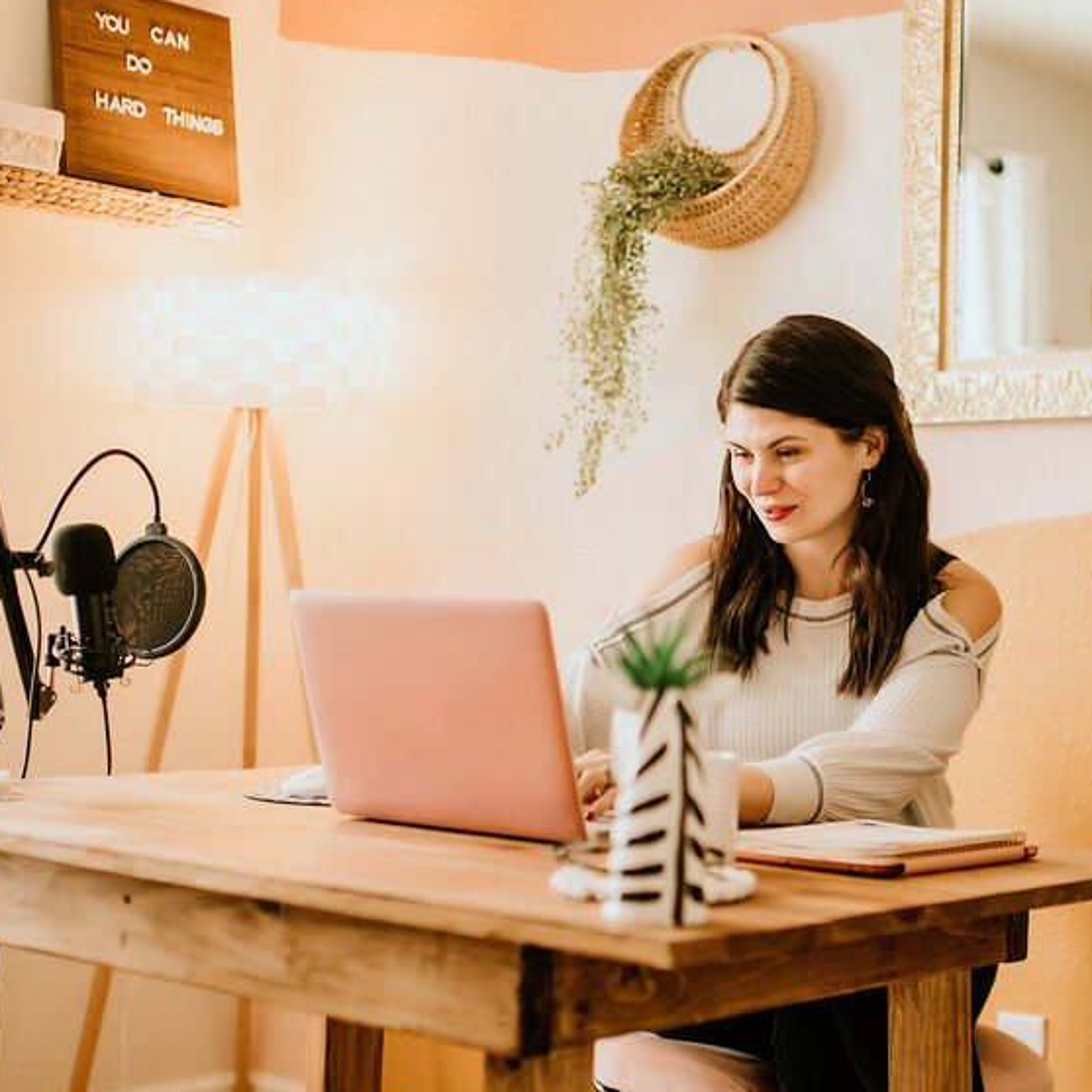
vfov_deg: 26.9
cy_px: 541
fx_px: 2284
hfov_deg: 26.8
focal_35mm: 64
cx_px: 682
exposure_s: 1/320
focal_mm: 35
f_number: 1.4
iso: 400
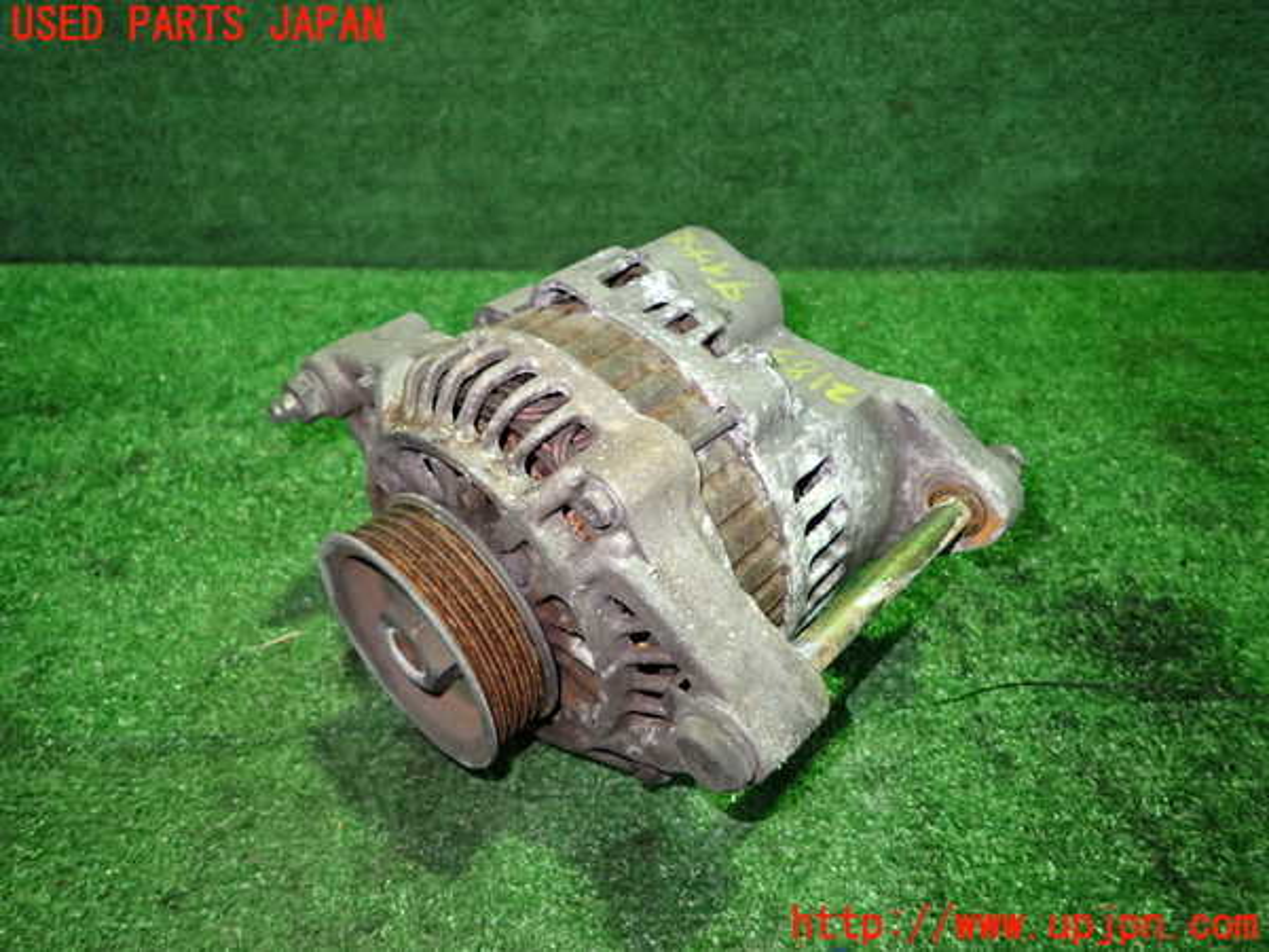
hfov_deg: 69.4
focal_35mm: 25
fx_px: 916
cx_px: 634
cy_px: 476
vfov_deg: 54.9
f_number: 2
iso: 500
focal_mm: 4.5
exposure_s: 1/30
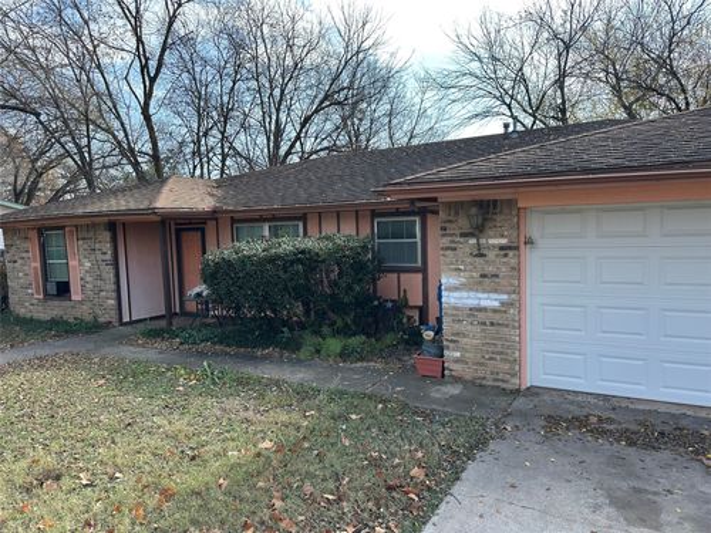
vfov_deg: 56.8
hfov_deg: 71.6
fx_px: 493
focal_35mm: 24
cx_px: 356
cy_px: 266
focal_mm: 6.86
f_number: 1.78
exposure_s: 1/1453
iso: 80
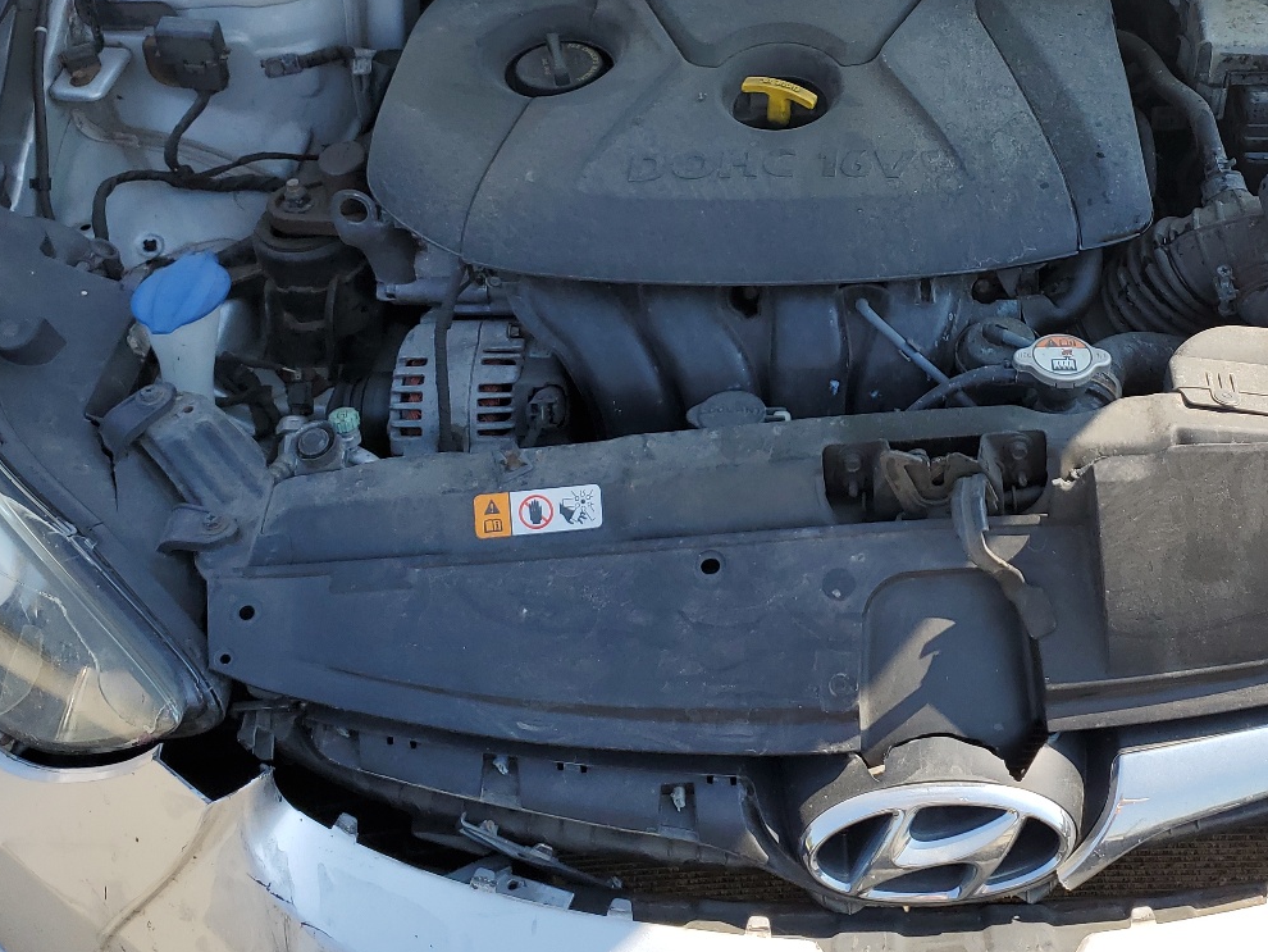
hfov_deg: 43.6
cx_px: 921
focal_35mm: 42
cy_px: 252
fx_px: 1539
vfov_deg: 33.8
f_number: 1.5
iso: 50
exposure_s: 1/1111
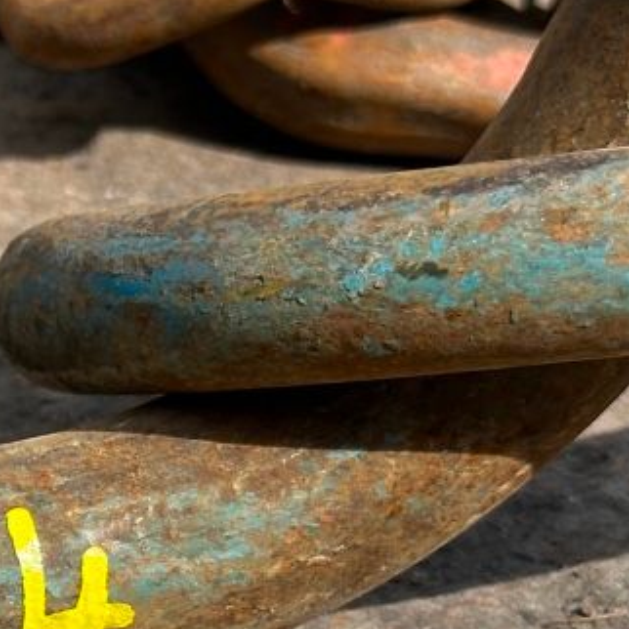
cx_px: -287
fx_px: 3248
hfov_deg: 10.7
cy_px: 682
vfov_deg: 10.9
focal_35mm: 158
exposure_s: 1/3257
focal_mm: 6.86
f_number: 1.78
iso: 64
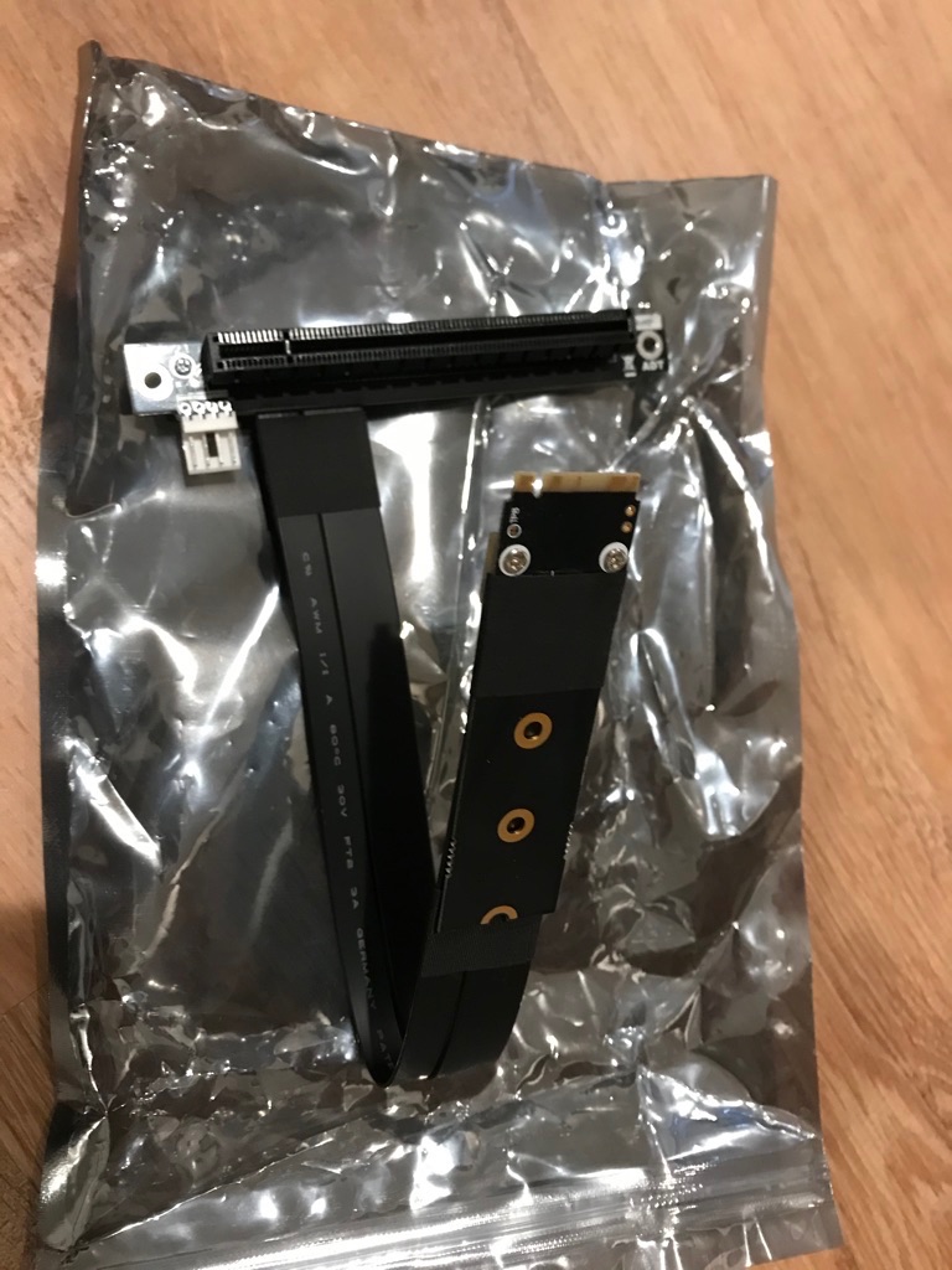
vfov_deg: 63.4
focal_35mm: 28
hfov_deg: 49.7
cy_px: 635
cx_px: 476
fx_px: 1027
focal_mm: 3.99
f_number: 1.8
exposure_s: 1/9
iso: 100
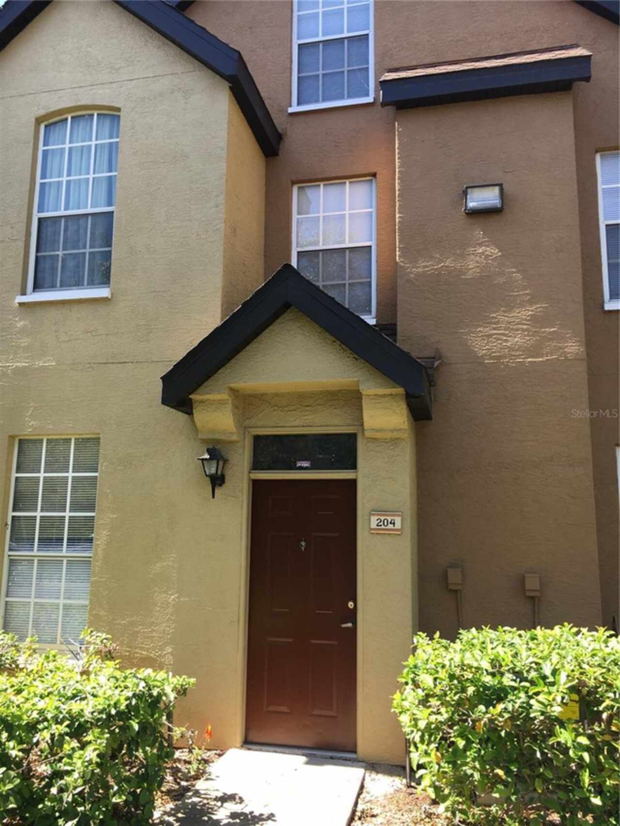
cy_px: 413
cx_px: 310
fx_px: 692
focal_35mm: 29
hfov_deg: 48.2
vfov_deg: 61.7
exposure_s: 1/283
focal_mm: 4.15
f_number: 2.2
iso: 25
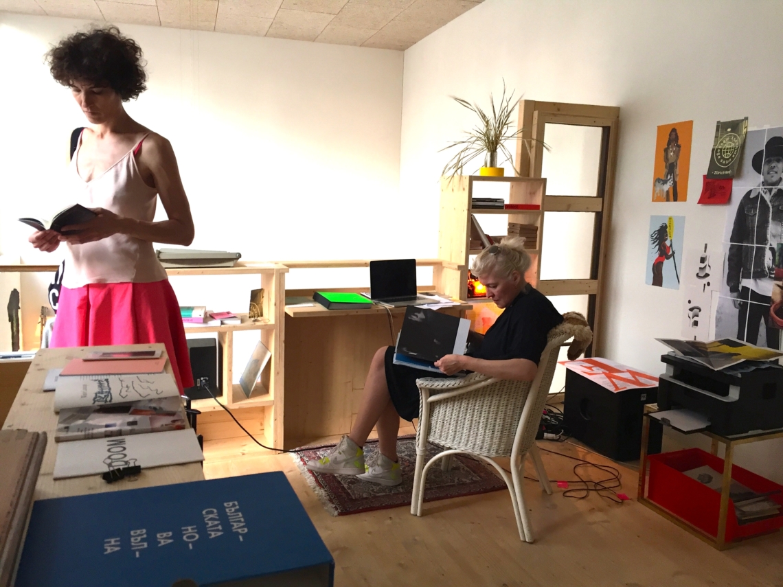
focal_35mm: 29
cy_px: 294
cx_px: 392
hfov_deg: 61.7
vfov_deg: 48.2
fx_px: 656
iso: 80
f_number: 2.2
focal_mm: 4.15
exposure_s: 1/33
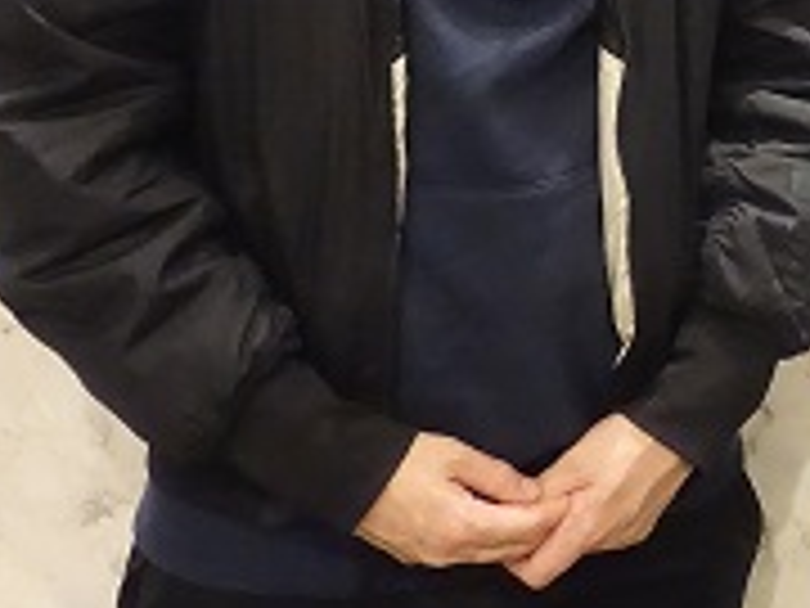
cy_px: -194
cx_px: 940
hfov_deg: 23.4
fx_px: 1802
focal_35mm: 77
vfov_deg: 17.8
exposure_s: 1/30
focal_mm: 8.8
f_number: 7.1
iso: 6400
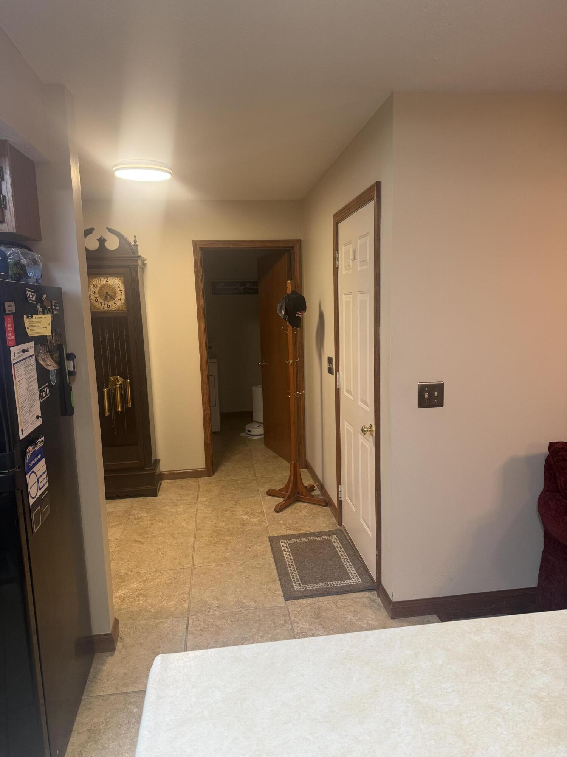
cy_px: 378
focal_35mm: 24
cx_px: 284
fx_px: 524
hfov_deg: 56.8
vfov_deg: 71.6
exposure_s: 1/60
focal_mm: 6.76
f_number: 1.78
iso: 125
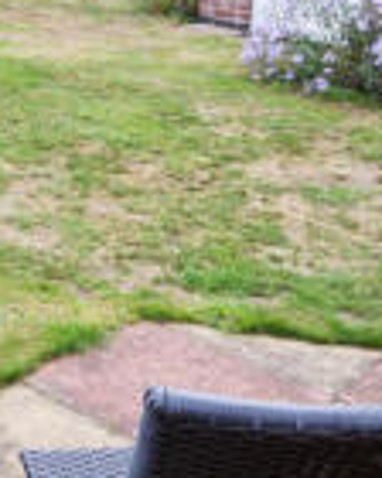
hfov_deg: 20.7
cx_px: -142
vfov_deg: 27.3
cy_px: 12
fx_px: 933
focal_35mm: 66
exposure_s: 1/30
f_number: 8
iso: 100
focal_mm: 10
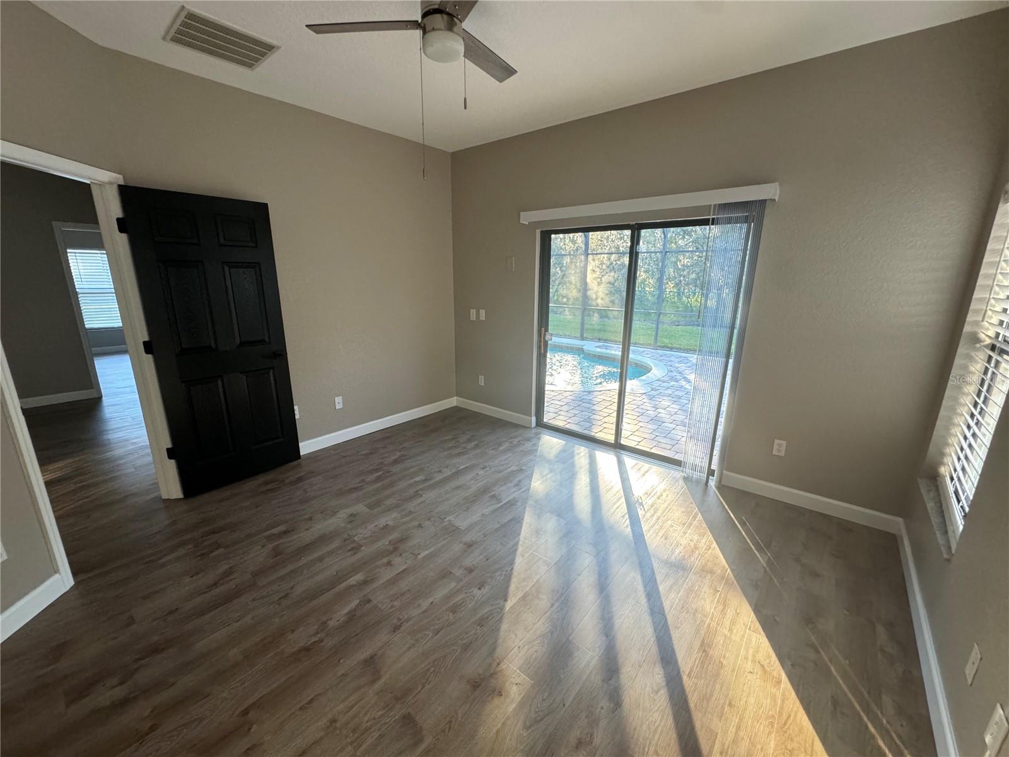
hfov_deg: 102.1
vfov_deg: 85.7
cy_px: 378
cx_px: 504
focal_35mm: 14
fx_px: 408
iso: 320
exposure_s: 1/60
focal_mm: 2.22
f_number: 2.2
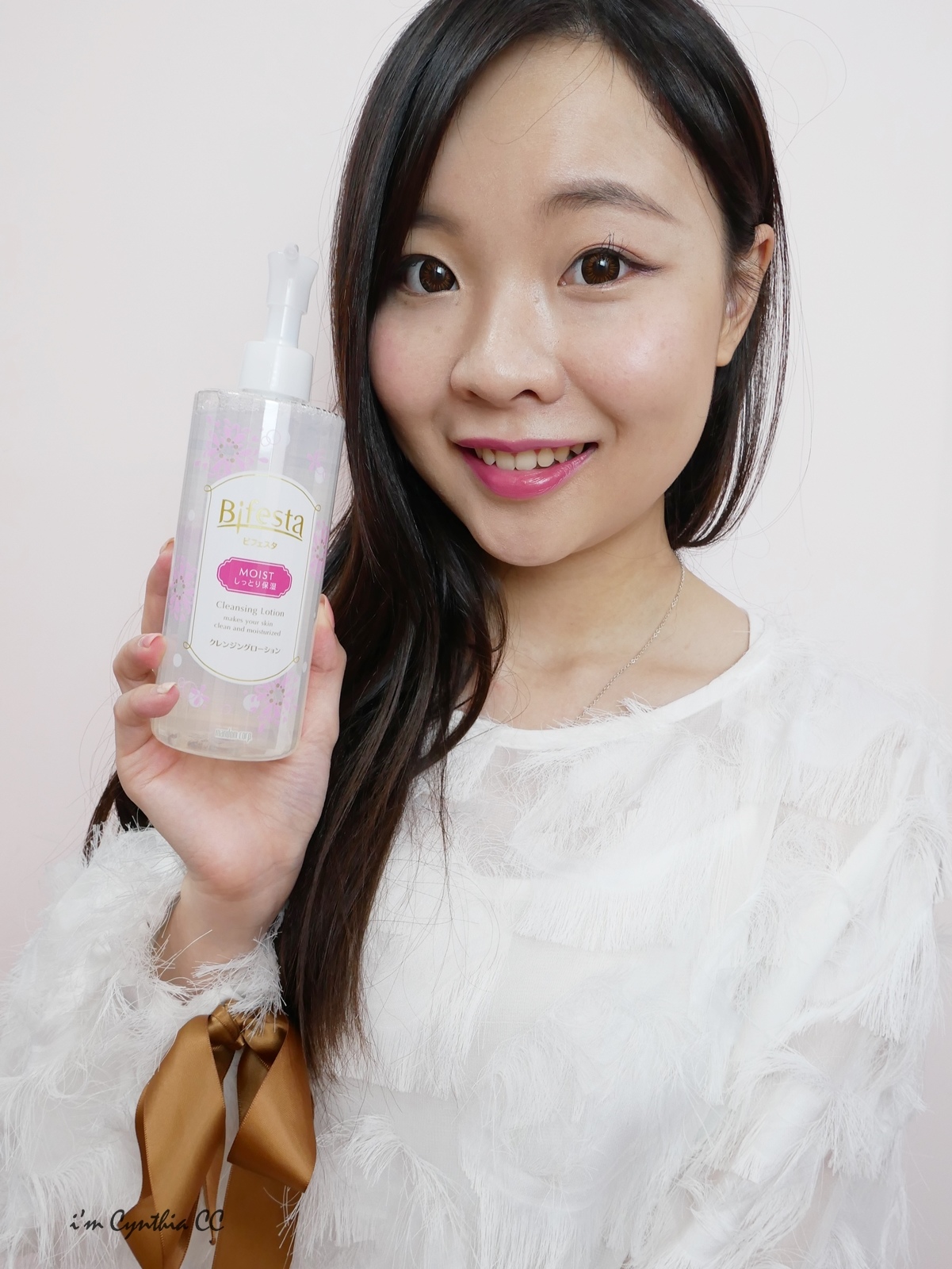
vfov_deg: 63.4
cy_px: 634
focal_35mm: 28
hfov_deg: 49.8
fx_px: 1026
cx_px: 476
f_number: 5.6
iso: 640
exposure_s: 1/20
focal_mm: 14
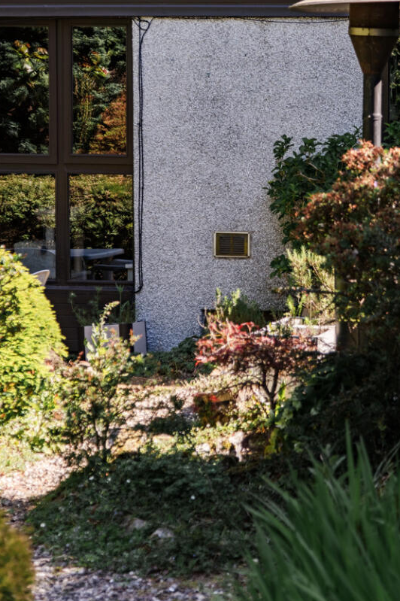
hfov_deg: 12.6
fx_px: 1818
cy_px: 225
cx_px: 221
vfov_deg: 18.7
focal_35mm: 109
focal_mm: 85
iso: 200
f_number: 4
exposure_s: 1/3200
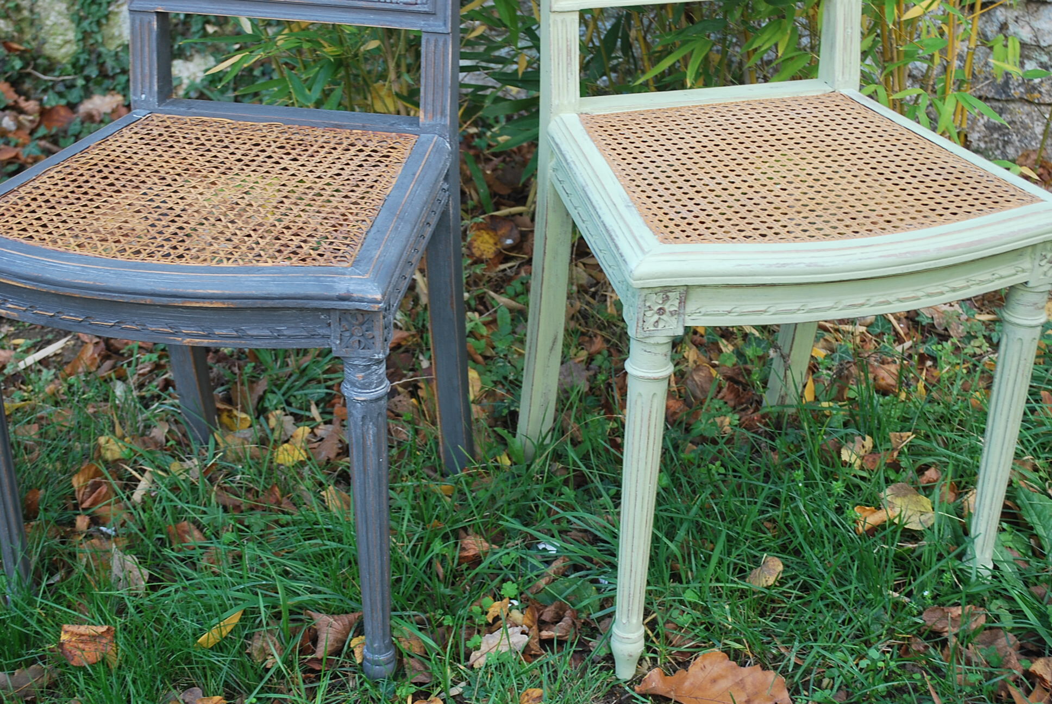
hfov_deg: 35.0
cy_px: 352
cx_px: 526
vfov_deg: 23.8
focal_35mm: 57
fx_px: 1668
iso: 200
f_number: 5.3
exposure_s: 1/50
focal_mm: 38
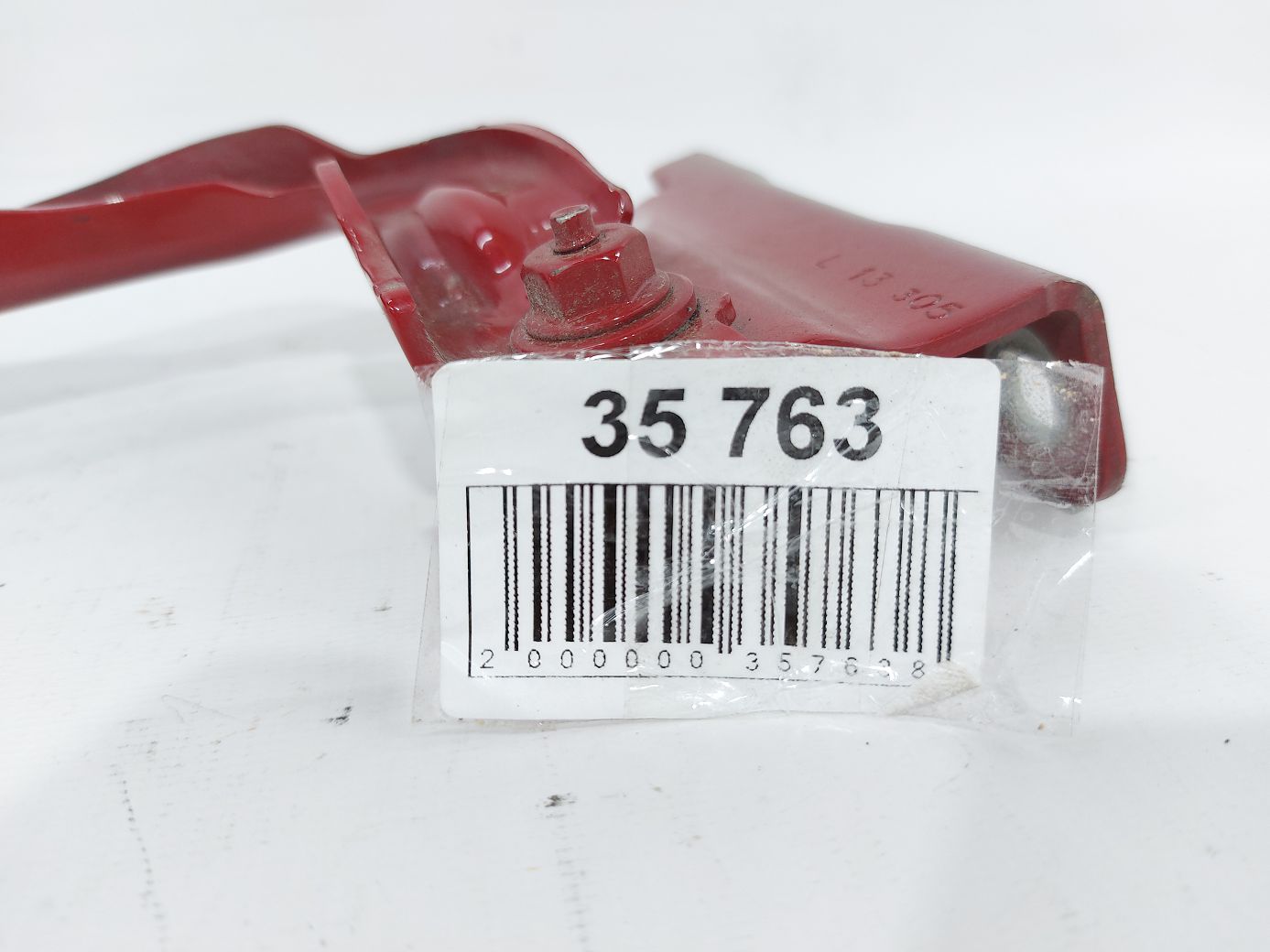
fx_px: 880
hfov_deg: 71.6
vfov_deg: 56.8
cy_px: 476
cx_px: 635
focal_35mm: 24
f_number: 1.8
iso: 64
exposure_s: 1/50
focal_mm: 5.23
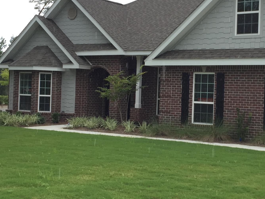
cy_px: 95
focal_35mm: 65
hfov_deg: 29.6
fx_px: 498
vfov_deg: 22.6
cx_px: 174
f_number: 2.2
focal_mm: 4.15
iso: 32
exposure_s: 1/482
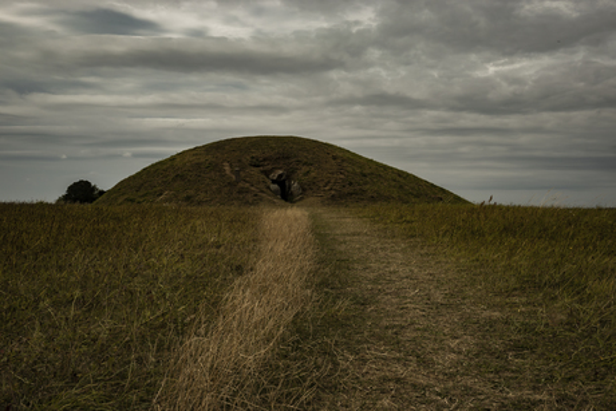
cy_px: 206
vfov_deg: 37.9
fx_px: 599
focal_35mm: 35
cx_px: 308
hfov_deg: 54.4
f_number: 8
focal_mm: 12.96
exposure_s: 1/500
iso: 100
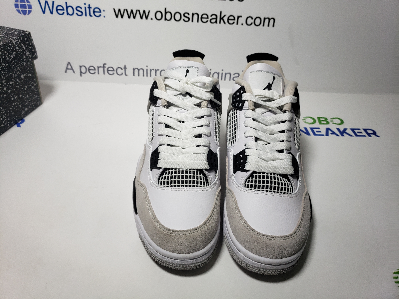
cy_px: 150
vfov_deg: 53.1
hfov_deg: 67.3
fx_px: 300
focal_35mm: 26
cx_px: 200
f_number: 2.4
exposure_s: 1/547
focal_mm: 4.3
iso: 50
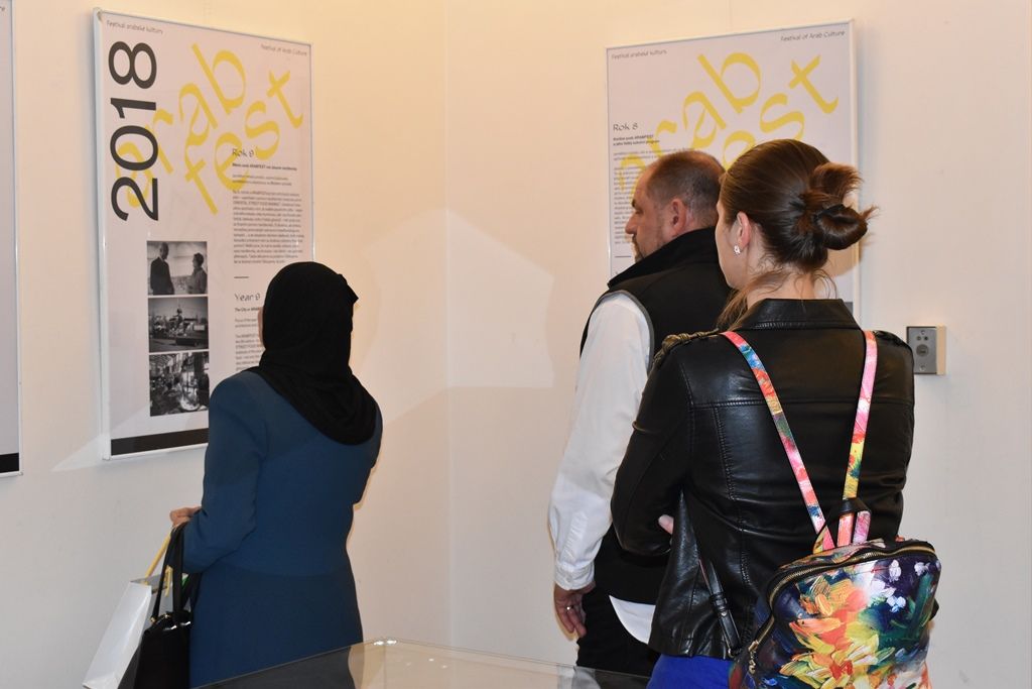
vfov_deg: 25.1
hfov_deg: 36.9
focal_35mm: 54
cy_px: 344
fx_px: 1548
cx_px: 516
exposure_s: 1/60
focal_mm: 36
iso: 2500
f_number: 8
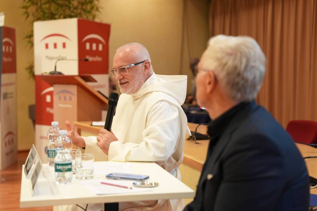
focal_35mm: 70
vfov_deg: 19.5
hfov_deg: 28.8
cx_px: 158
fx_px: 617
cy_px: 106
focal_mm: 70
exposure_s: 1/100
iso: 2000
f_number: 2.8
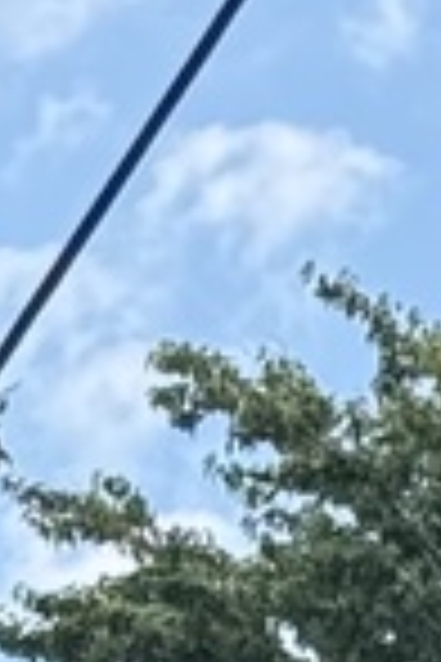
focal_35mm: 490
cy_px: 2207
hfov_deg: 2.8
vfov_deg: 4.0
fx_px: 9003
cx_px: 1017
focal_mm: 6.76
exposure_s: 1/2110
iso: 64
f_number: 1.78
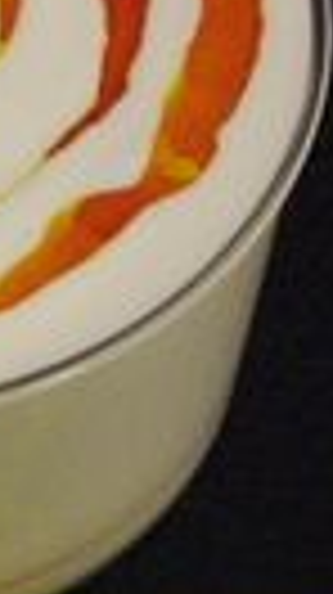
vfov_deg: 6.0
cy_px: 232
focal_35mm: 361
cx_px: -108
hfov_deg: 3.3
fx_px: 5681
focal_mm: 19.6
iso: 800
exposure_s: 1/80
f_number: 4
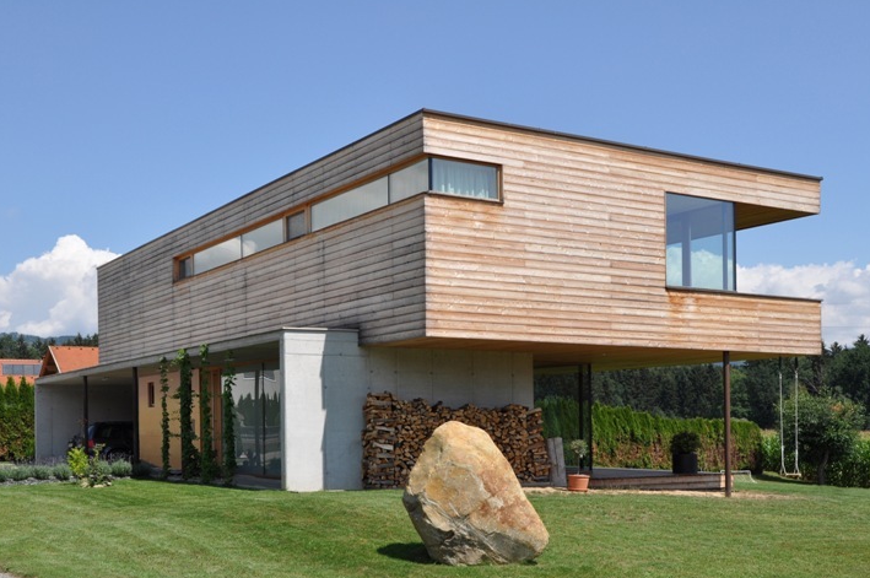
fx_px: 1062
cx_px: 426
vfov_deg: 30.4
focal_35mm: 44
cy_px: 312
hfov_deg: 44.5
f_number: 10
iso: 200
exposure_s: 1/400
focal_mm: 26
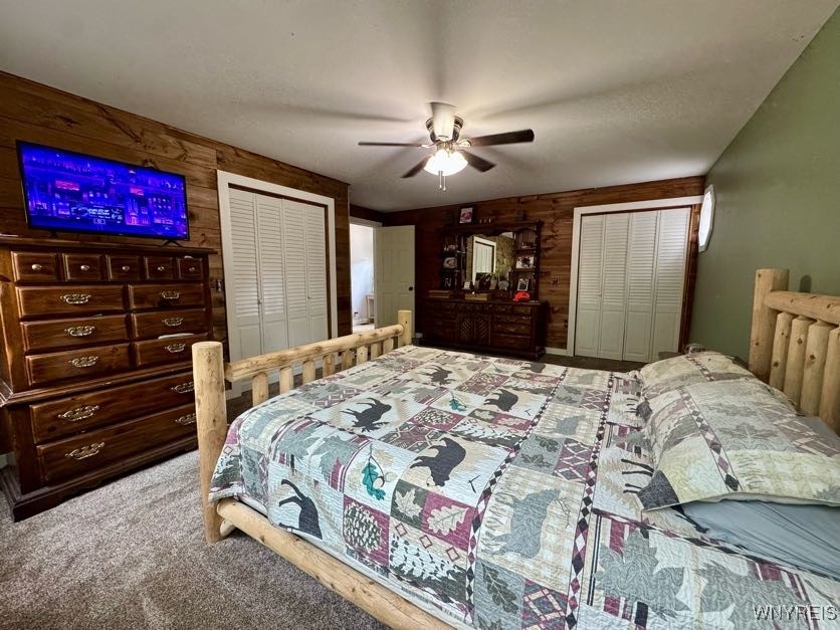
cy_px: 315
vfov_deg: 85.7
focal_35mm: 14
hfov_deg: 102.1
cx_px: 420
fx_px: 340
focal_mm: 2.22
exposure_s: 1/60
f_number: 2.2
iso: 250
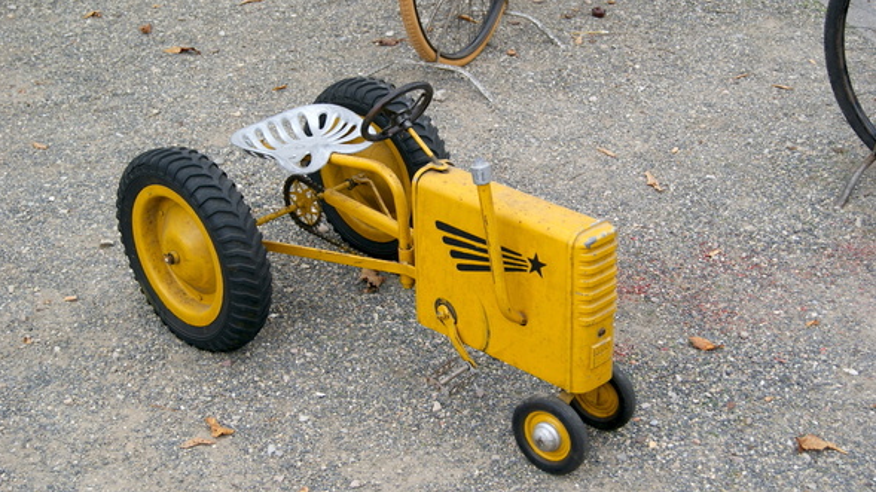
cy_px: 223
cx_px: 432
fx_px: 1486
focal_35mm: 64
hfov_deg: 32.8
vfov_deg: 18.8
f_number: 5.6
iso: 100
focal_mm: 40
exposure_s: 1/80
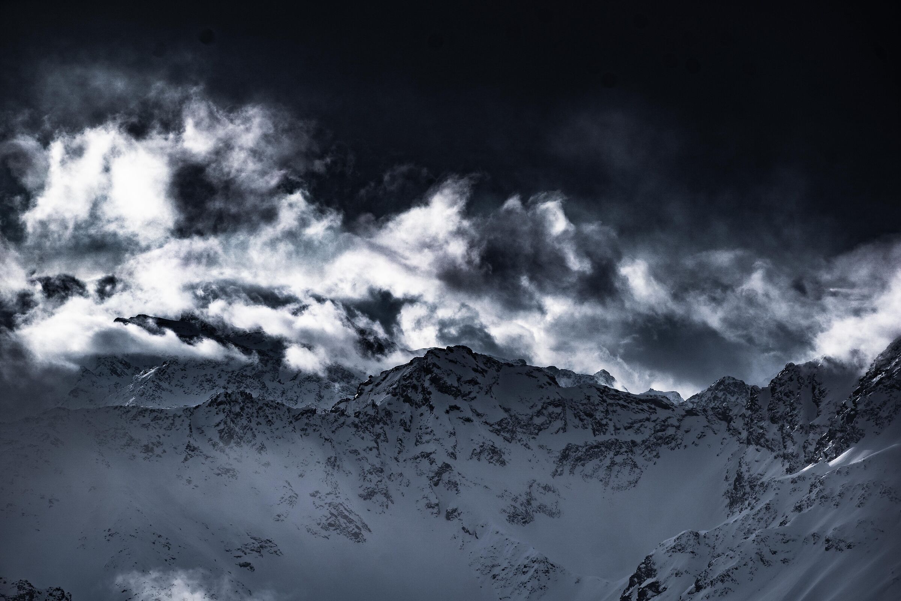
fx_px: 5005
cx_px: 450
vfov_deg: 6.9
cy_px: 300
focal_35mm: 200
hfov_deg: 10.3
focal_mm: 200
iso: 100
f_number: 5
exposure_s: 1/2000
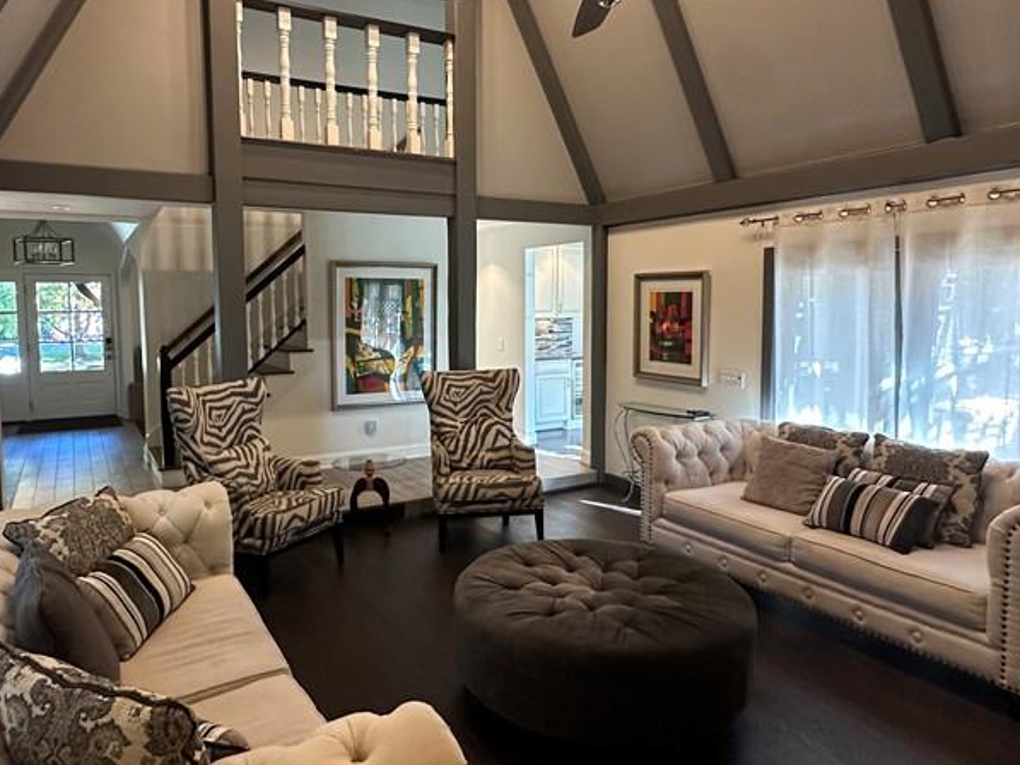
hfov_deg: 71.2
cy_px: 364
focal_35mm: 24
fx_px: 707
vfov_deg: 56.8
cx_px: 439
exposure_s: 1/60
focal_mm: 2.22
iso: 400
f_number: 2.2
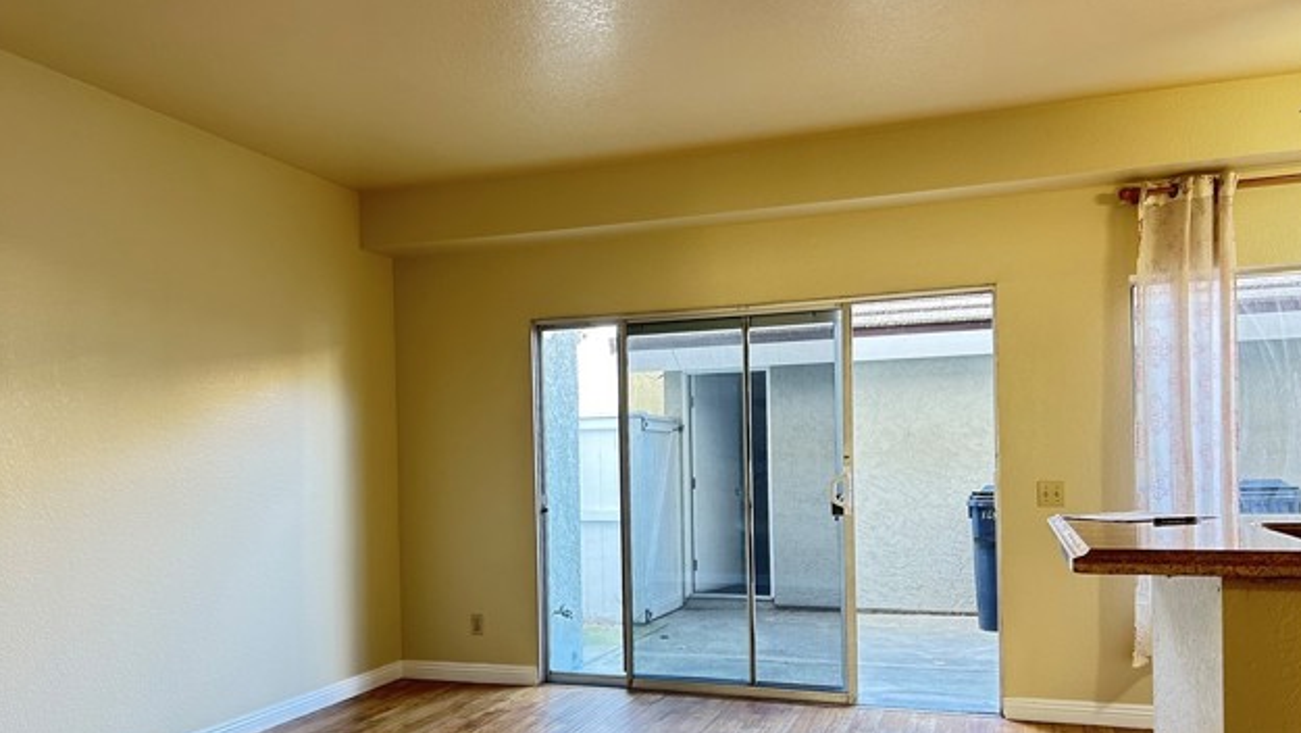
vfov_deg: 39.9
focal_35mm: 29
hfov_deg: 66.1
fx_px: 1001
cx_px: 649
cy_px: 458
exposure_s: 1/60
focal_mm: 5.7
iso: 200
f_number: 1.5
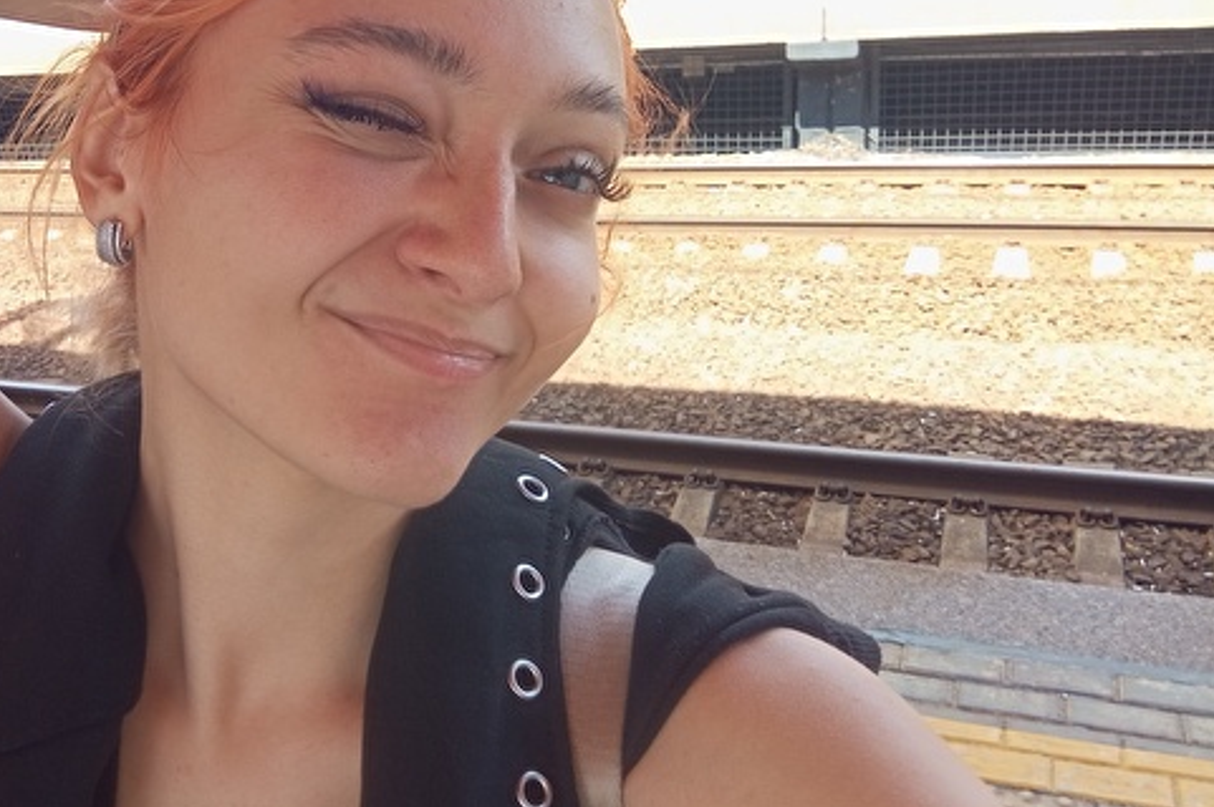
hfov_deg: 52.4
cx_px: 427
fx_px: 1213
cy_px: 335
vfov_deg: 36.7
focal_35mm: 36
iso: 50
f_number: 2
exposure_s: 1/141
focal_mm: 2.79
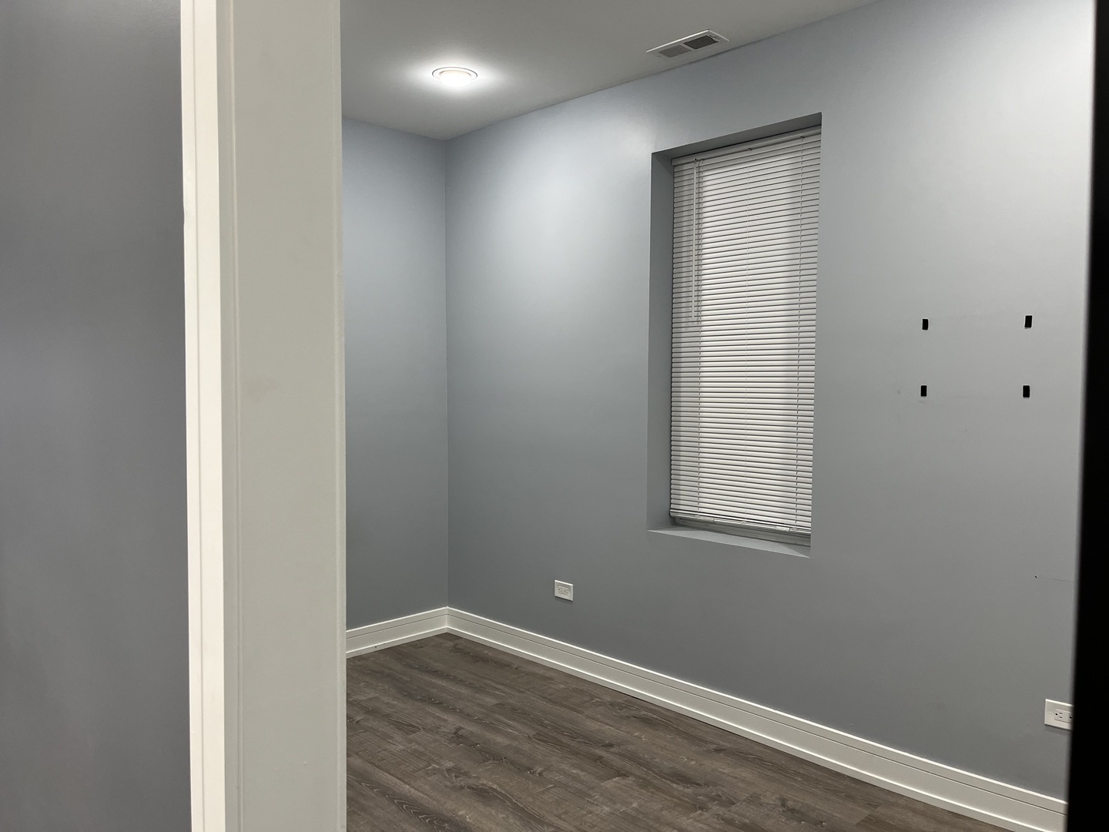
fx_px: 833
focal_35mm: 26
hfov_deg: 67.3
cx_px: 554
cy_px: 416
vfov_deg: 53.1
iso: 125
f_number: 1.6
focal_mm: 5.1
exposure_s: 1/120
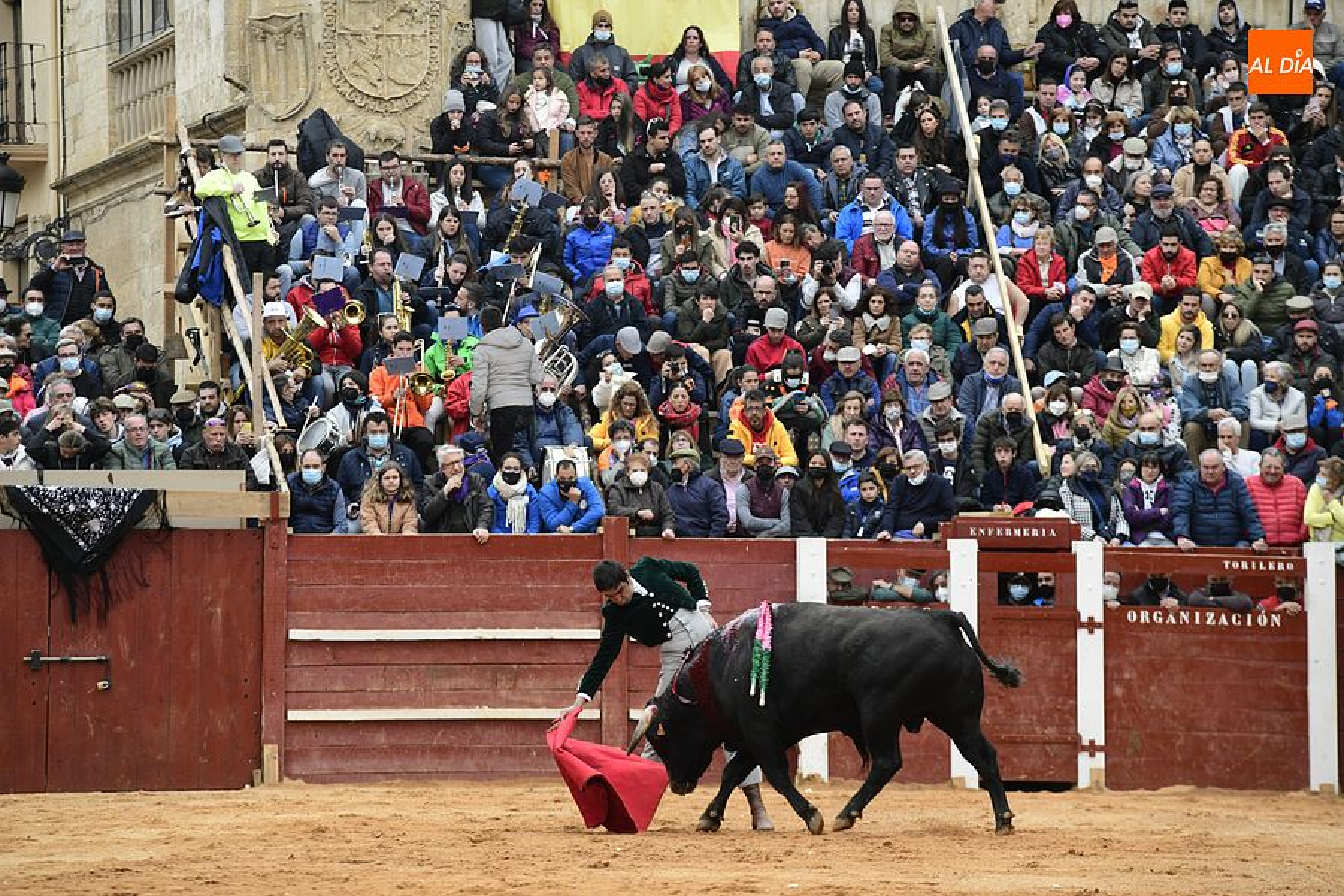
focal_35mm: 200
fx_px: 7466
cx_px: 672
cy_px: 448
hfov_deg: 10.3
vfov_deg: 6.9
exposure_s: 1/320
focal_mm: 200
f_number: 5.6
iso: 1600
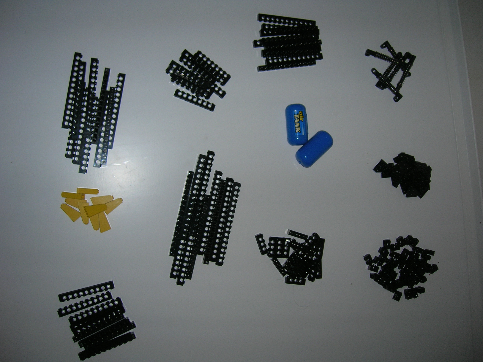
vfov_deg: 41.8
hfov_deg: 54.0
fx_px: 474
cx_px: 242
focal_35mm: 34
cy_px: 181
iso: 50
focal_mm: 5.7
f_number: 2.9
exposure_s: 1/60.1
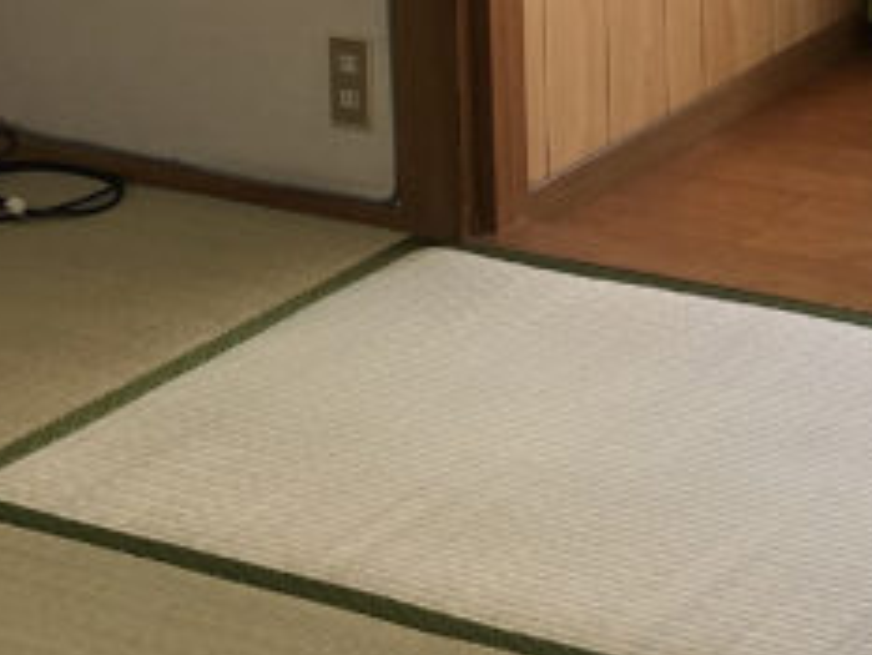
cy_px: -453
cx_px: 778
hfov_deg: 15.8
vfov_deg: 11.4
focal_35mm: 123
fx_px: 3100
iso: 20
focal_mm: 3.99
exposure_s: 1/40
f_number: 1.8
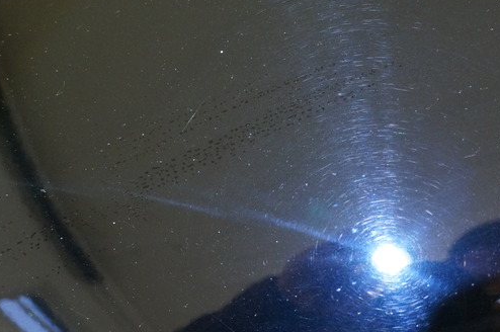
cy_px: 239
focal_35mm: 56
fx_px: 777
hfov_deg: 35.0
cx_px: 366
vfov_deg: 23.9
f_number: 4
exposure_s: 1/60
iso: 1600
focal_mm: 18
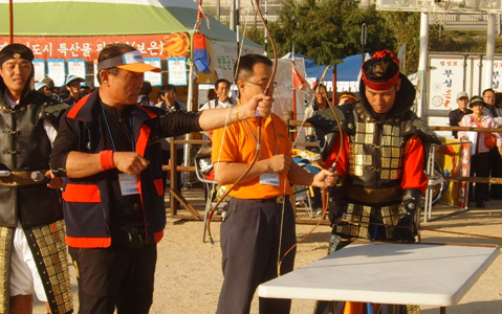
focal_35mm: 92
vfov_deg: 14.2
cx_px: 227
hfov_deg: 22.5
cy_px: 159
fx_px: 1259
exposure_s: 1/250
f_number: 7.6
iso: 50
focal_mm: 10.8
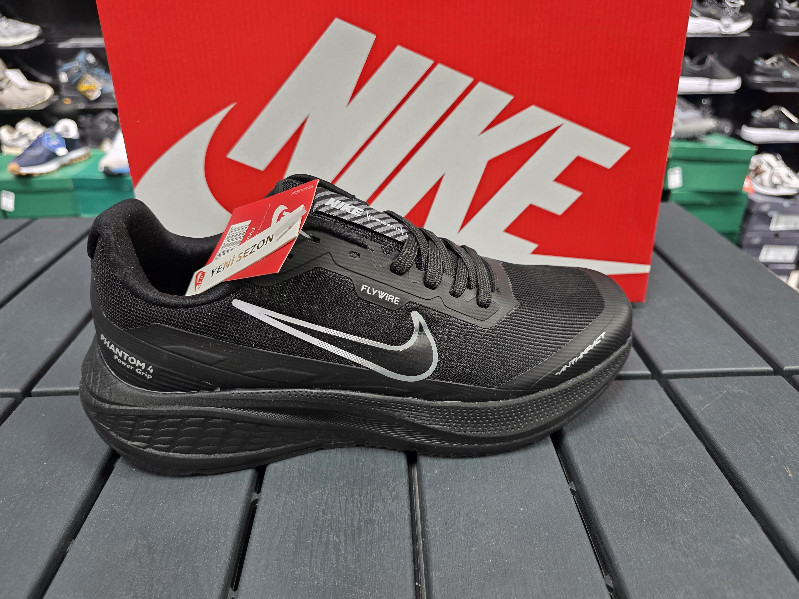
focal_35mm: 23
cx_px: 400
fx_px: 531
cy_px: 300
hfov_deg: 73.9
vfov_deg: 58.9
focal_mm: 6.3
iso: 160
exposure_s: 1/66
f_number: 1.7
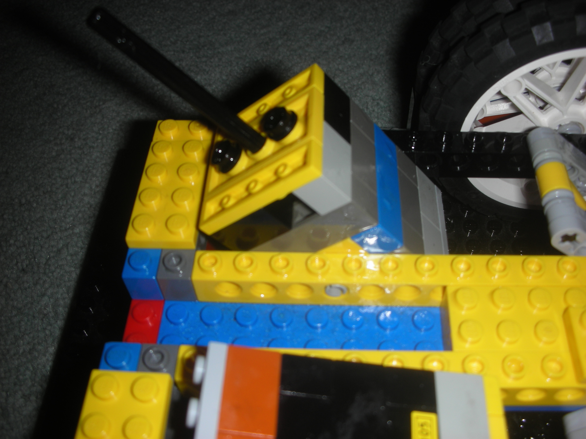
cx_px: 293
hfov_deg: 52.6
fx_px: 593
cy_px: 220
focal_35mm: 35
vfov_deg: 40.7
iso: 50
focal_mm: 5.8
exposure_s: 1/60.1
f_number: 8.5
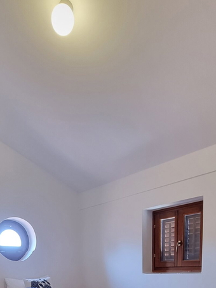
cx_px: 82
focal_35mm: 31
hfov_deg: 45.1
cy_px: 305
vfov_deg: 46.0
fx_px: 258
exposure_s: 1/33
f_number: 2.2
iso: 320
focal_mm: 2.2
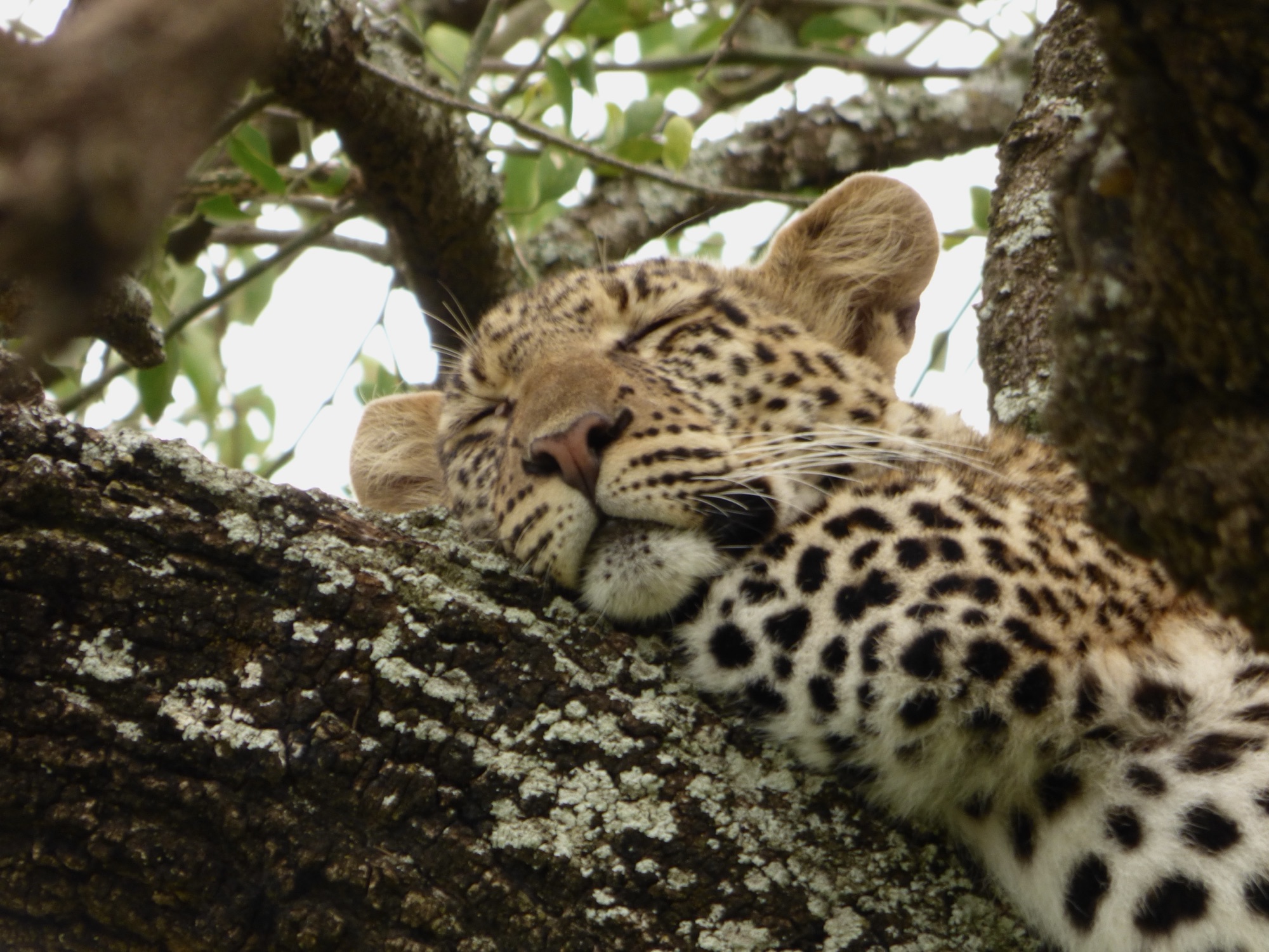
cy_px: 476
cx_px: 634
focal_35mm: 1200
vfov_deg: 1.2
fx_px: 43991
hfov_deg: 1.7
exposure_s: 1/40
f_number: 8
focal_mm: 215
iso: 200
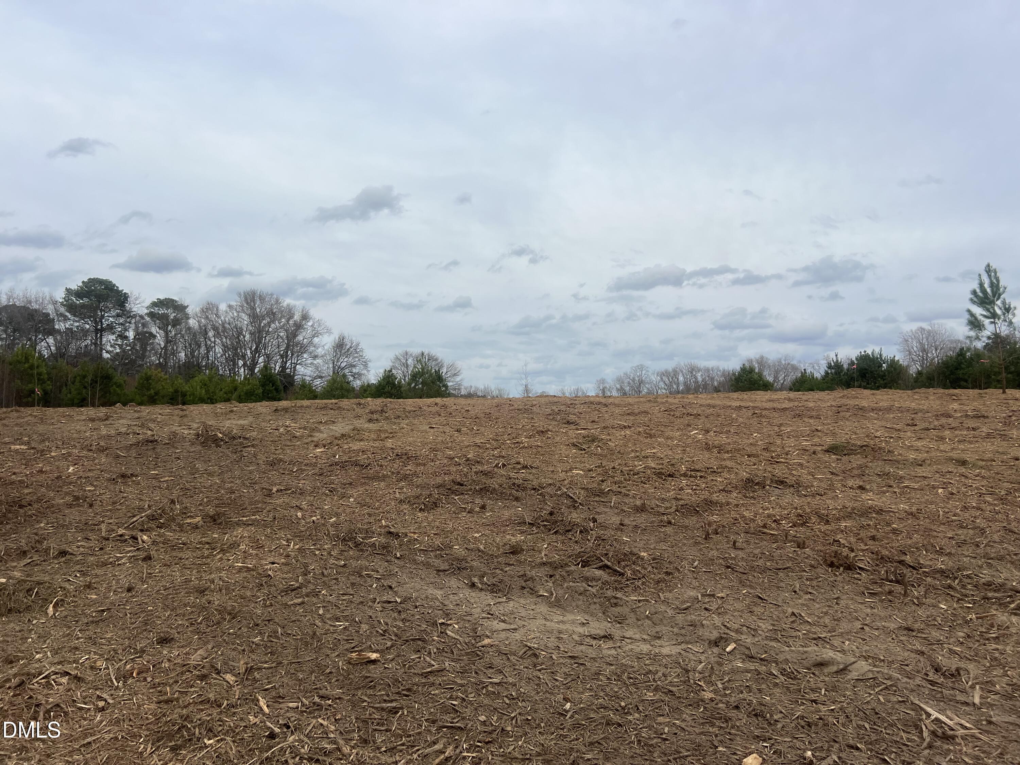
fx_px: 766
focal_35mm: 26
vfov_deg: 53.1
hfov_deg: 67.3
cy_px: 382
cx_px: 510
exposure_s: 1/2252
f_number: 1.5
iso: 50
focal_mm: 5.7
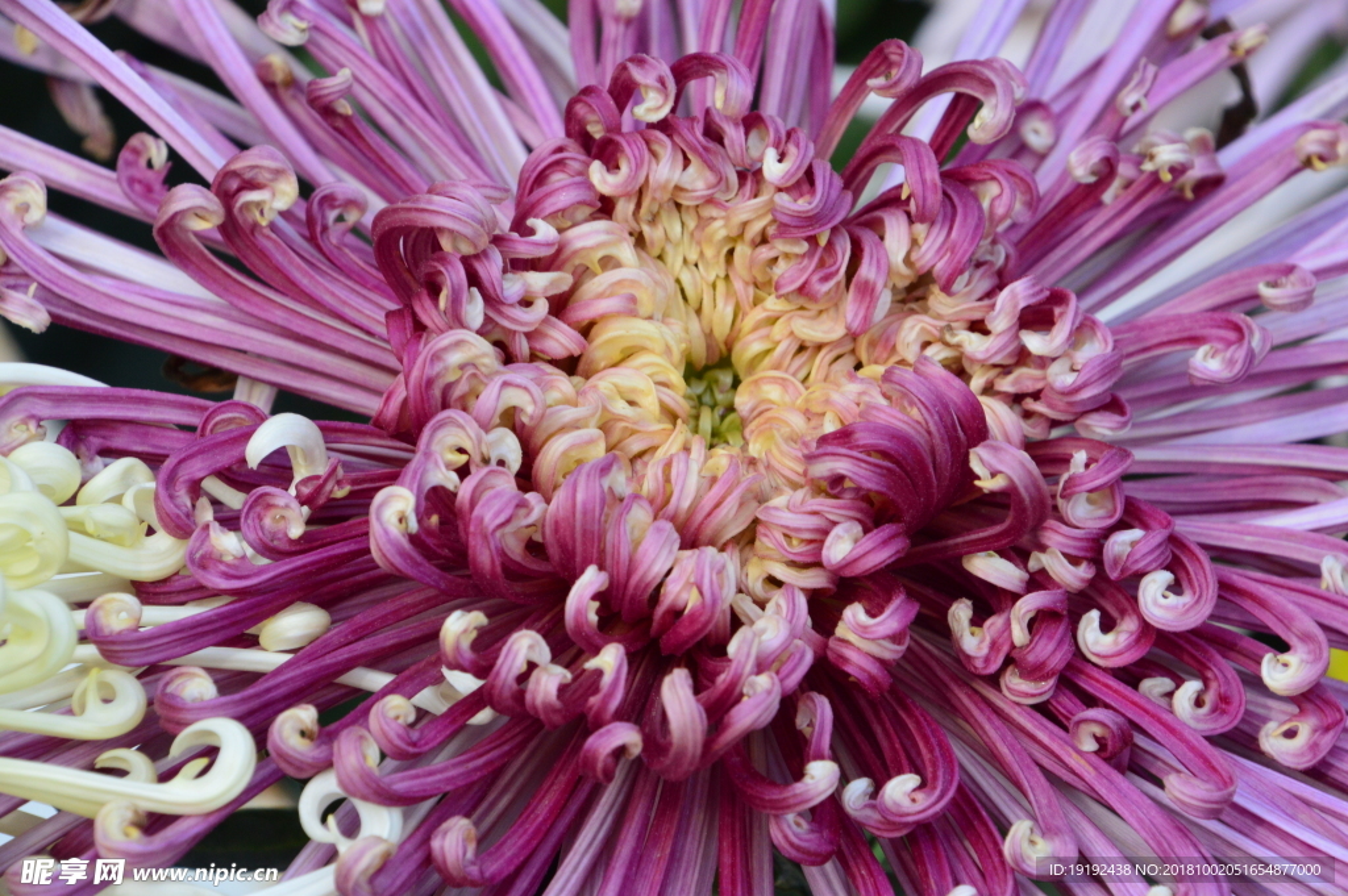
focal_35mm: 450
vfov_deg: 3.1
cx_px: 674
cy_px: 448
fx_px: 16836
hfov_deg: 4.6
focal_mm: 300
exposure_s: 1/250
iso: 800
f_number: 16
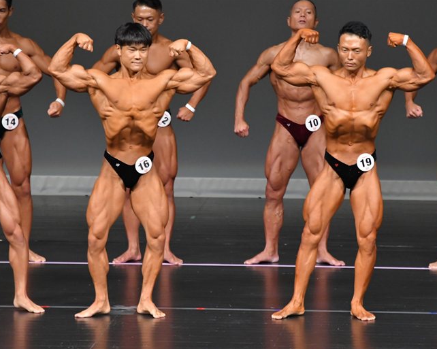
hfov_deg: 5.0
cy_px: 174
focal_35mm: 391
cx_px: 232
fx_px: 5055
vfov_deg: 4.0
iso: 4000
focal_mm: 230
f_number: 5.6
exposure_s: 1/400
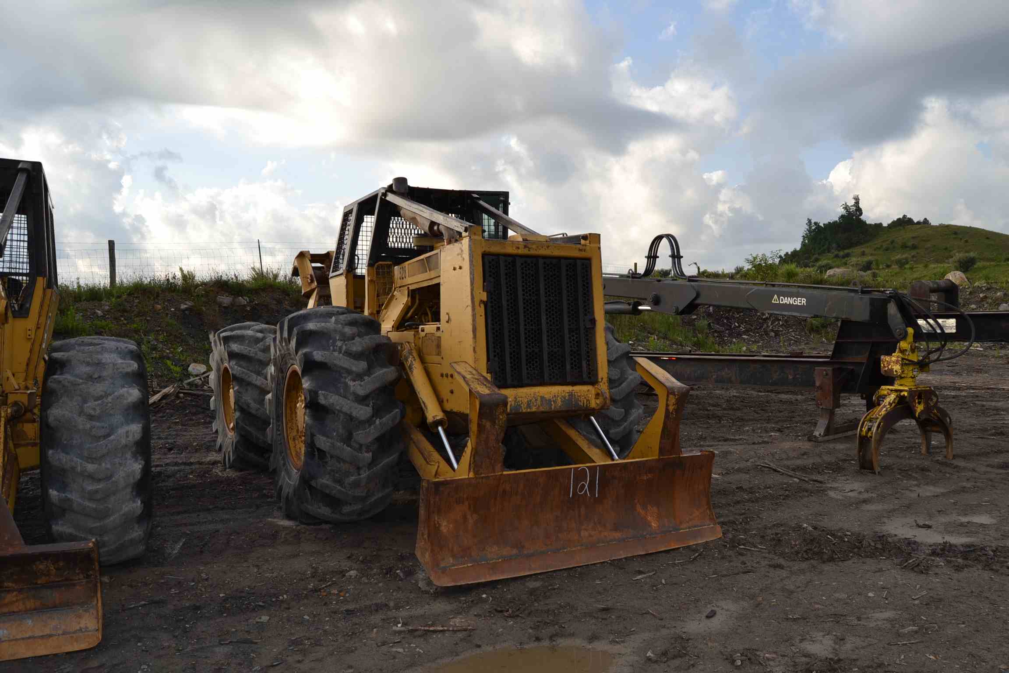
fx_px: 757
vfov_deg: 47.9
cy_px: 336
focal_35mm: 27
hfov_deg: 67.4
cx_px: 504
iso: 100
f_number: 6.3
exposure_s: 1/200
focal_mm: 18
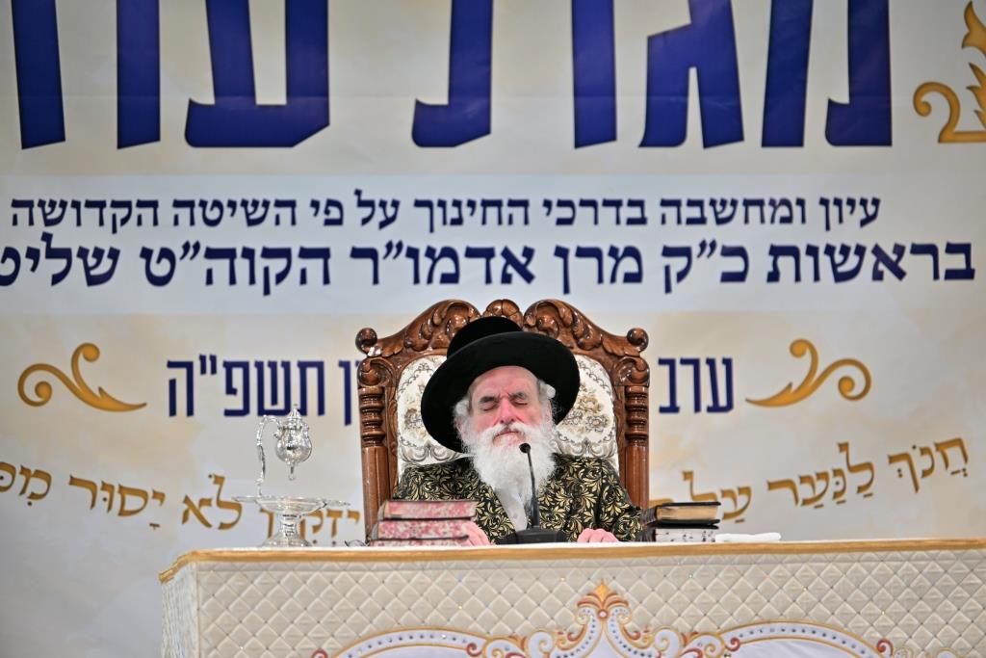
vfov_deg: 6.9
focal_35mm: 200
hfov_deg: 10.3
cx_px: 493
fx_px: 5478
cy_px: 329
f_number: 2.8
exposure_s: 1/160
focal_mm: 200
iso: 250
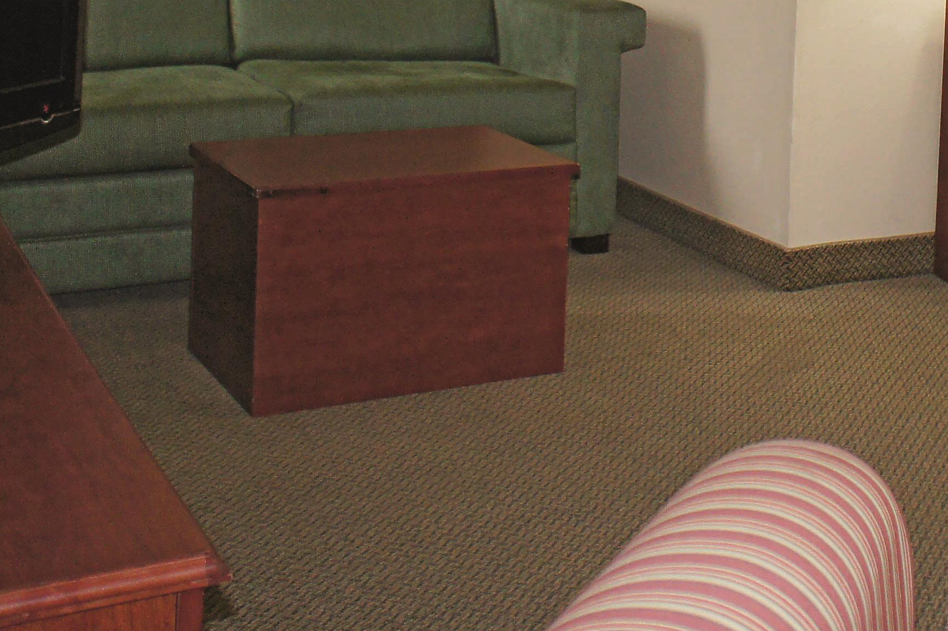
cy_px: -112
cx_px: 875
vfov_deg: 20.0
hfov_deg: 29.9
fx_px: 1684
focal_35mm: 64
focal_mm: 16
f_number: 2.8
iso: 640
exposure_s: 1/60
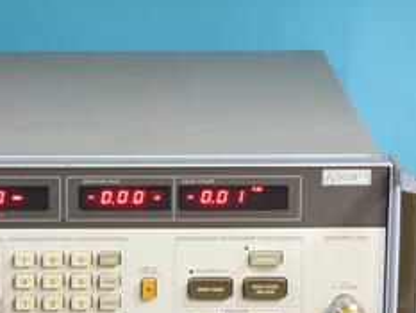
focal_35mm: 189
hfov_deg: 10.4
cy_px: 261
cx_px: 71
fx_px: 2272
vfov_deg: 7.8
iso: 400
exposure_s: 2
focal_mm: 55
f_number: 16
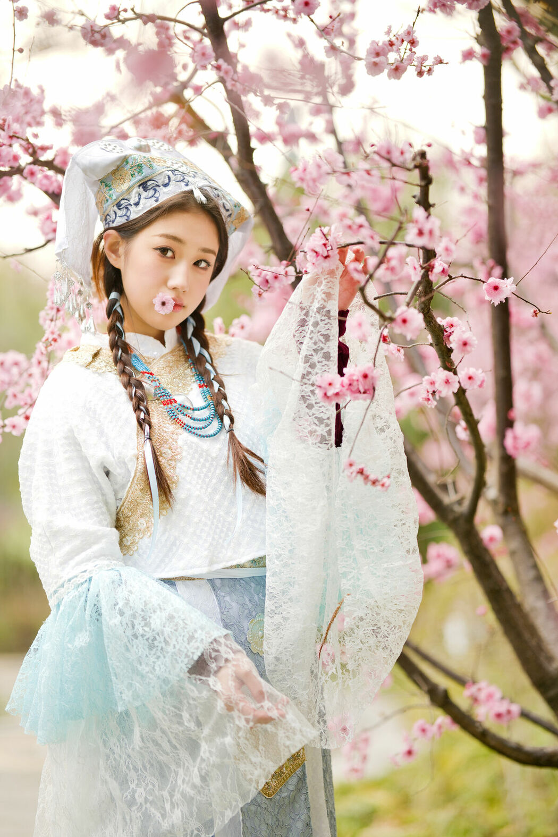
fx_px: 1976
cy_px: 418
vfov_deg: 23.9
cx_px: 279
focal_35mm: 85
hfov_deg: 16.1
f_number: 1.4
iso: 100
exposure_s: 1/800
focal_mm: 85
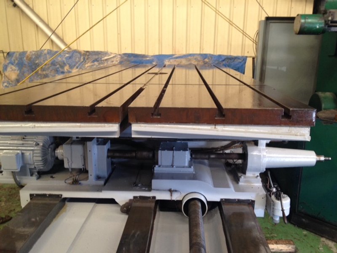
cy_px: 126
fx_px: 341
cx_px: 168
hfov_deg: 52.6
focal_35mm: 35
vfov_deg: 40.7
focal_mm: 4.28
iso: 100
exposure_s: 1/20
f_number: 2.4
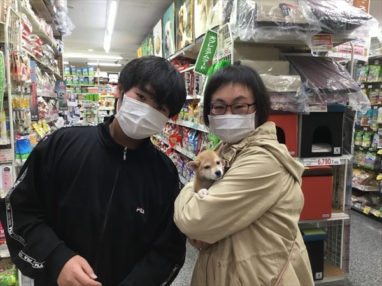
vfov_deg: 45.4
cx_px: 191
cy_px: 143
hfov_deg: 58.4
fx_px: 342
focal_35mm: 31
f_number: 2.4
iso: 80
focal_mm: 3.3
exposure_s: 1/30
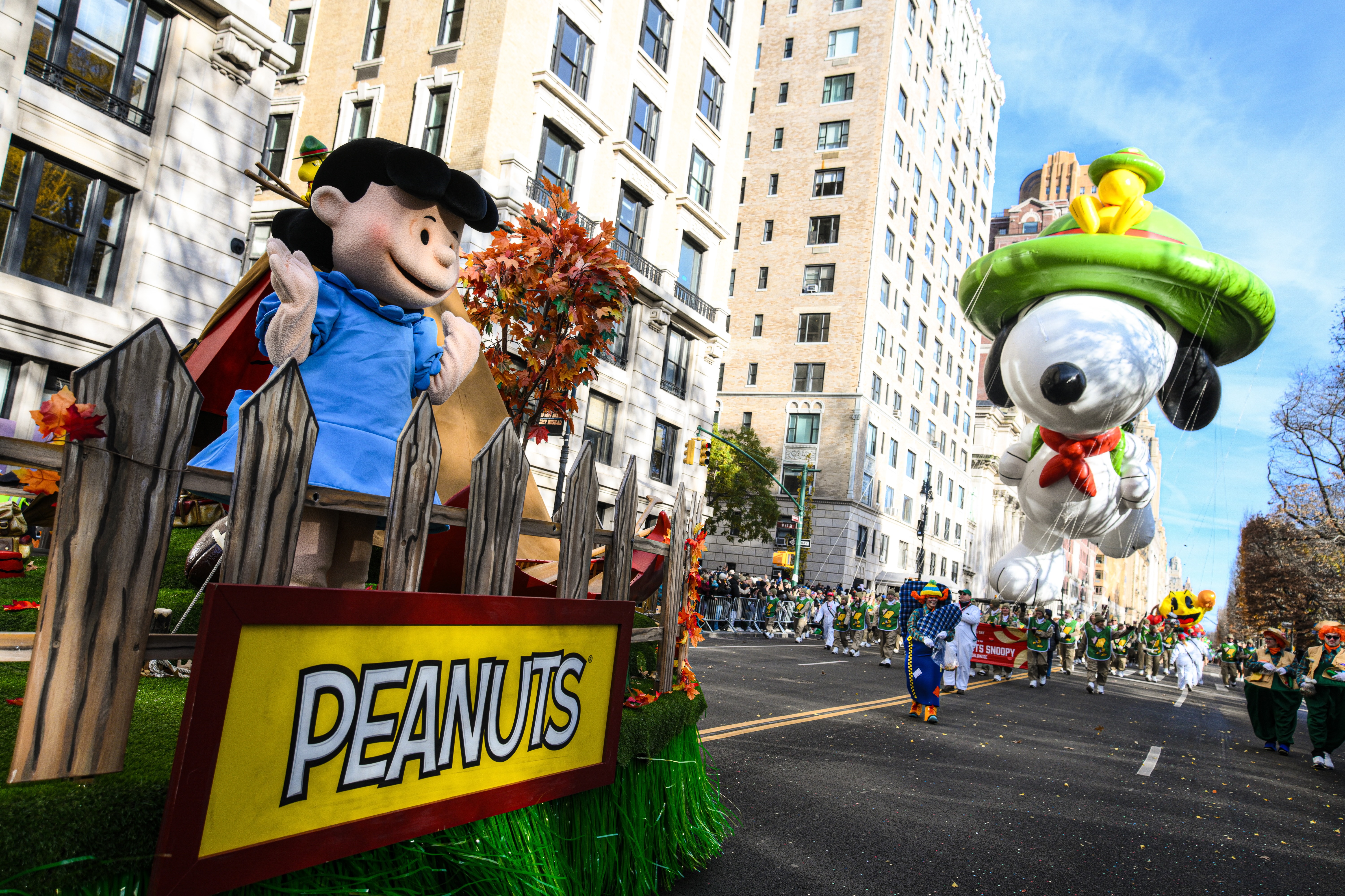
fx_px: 971
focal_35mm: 26
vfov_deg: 49.6
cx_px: 672
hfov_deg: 69.4
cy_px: 448
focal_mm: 26
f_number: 4.5
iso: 320
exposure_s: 1/1000
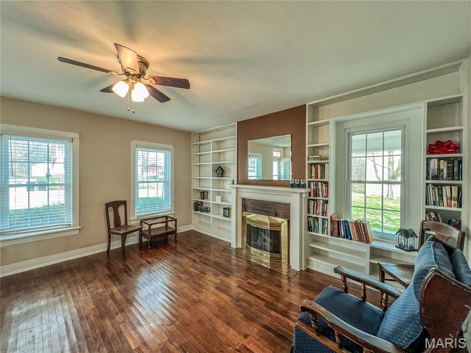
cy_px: 176
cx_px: 236
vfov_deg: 89.9
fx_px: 177
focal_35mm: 13
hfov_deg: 106.2
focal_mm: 1.57
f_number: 1.8
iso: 200
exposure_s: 1/60
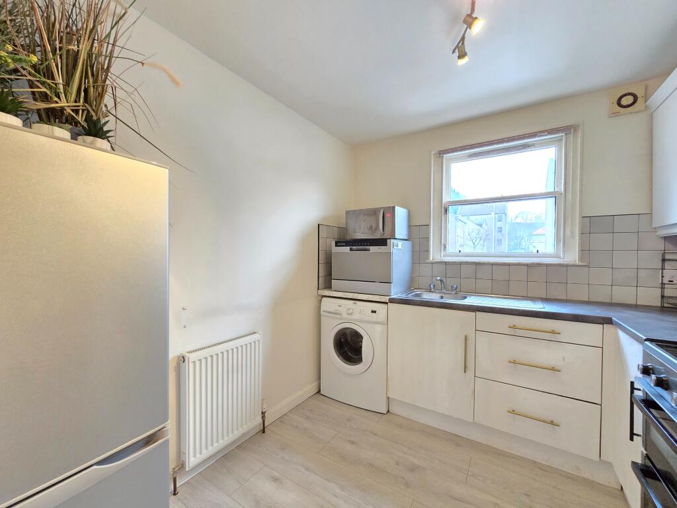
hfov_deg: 106.2
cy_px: 254
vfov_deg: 89.9
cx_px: 338
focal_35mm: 13
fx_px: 254
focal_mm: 2.2
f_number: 2.2
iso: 640
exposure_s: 1/50
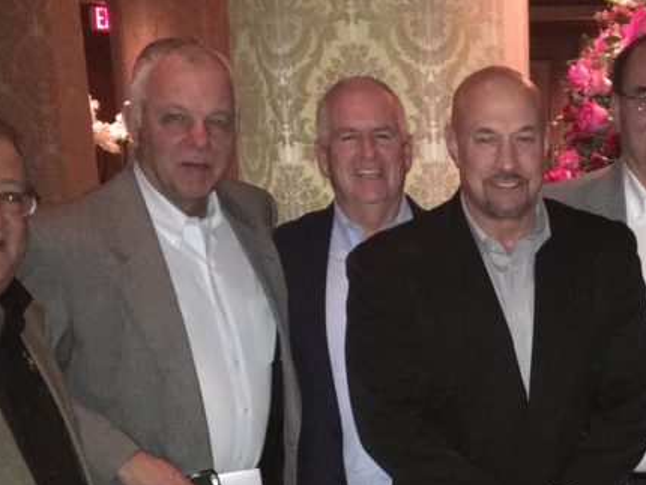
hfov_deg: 27.3
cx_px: 566
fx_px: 1288
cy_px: 517
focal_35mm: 69
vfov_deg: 20.5
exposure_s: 1/16
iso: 400
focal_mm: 4.15
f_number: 2.2
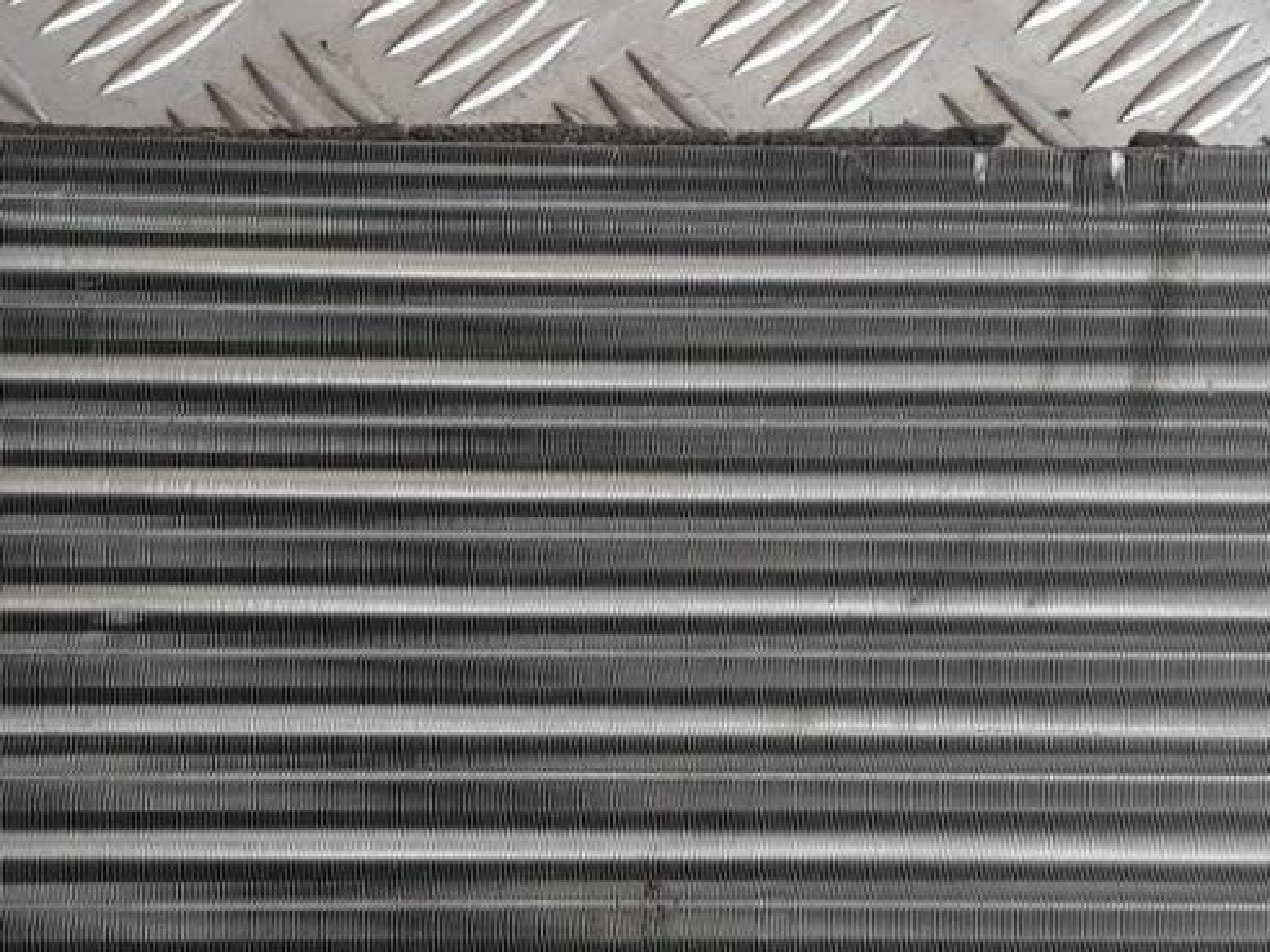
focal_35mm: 77
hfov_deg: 25.3
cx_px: 507
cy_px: 572
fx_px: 2824
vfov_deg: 19.1
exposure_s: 1/100
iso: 64
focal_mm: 3.6
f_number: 1.9
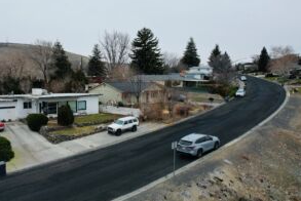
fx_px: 251
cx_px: 122
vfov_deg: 43.7
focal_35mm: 30
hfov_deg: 61.4
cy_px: 99
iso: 100
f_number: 2.8
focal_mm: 8.38
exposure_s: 1/40
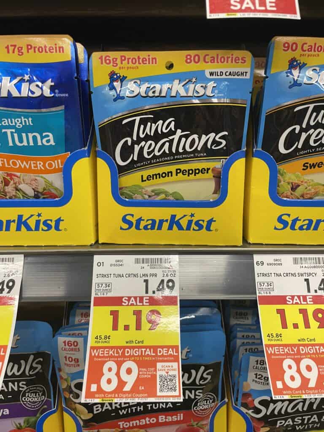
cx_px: 162
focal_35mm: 26
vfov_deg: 67.3
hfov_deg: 53.1
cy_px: 216
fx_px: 324
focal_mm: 4.2
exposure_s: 1/66
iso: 125
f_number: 1.6
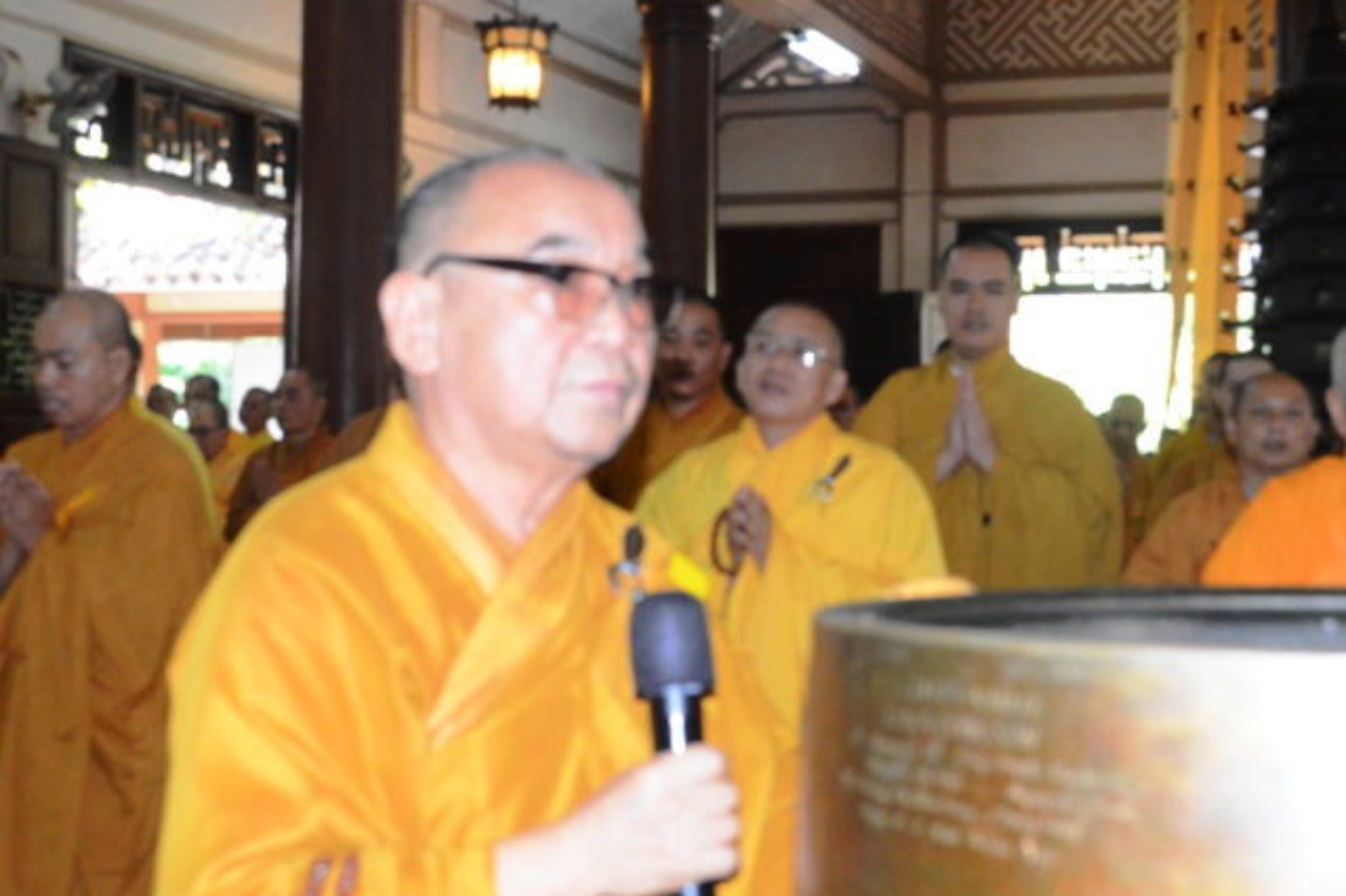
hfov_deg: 37.9
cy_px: 448
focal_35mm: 52
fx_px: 1962
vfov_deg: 25.7
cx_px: 673
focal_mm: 35
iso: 3200
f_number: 11
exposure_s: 1/50
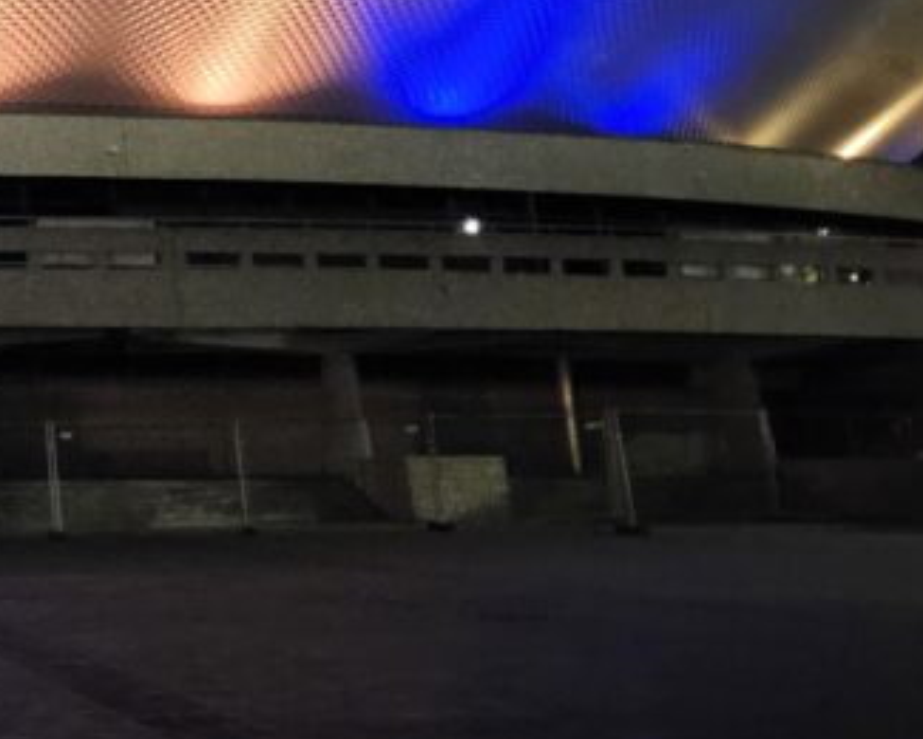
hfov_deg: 20.9
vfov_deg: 18.3
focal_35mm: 80
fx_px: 2185
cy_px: -128
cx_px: -383
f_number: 1.8
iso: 1250
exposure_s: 1/25
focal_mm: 5.4
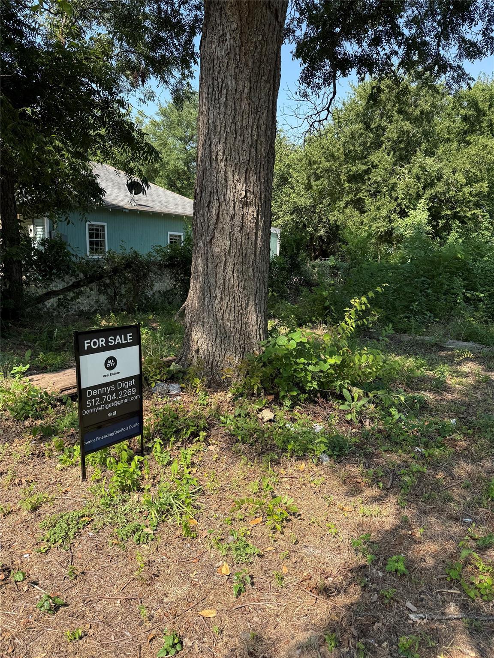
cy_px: 329
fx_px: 457
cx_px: 247
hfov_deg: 56.8
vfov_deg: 71.6
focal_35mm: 24
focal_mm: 6.76
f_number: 1.78
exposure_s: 1/1522
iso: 80
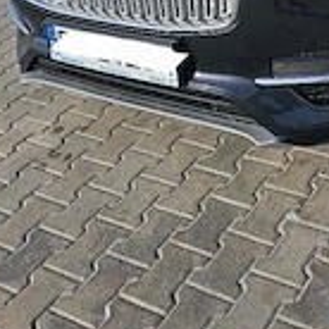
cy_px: -76
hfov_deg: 27.5
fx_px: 634
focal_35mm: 59
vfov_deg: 25.7
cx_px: 327
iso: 10
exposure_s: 1/1111
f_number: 1.7
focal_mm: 6.3
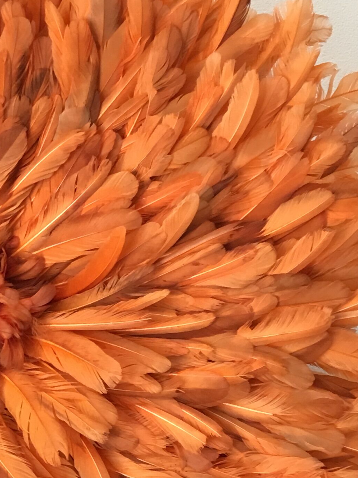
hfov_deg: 16.7
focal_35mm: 85
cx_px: -62
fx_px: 1172
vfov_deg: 22.7
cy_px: 376
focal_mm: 4.15
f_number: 2.2
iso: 125
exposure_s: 1/33
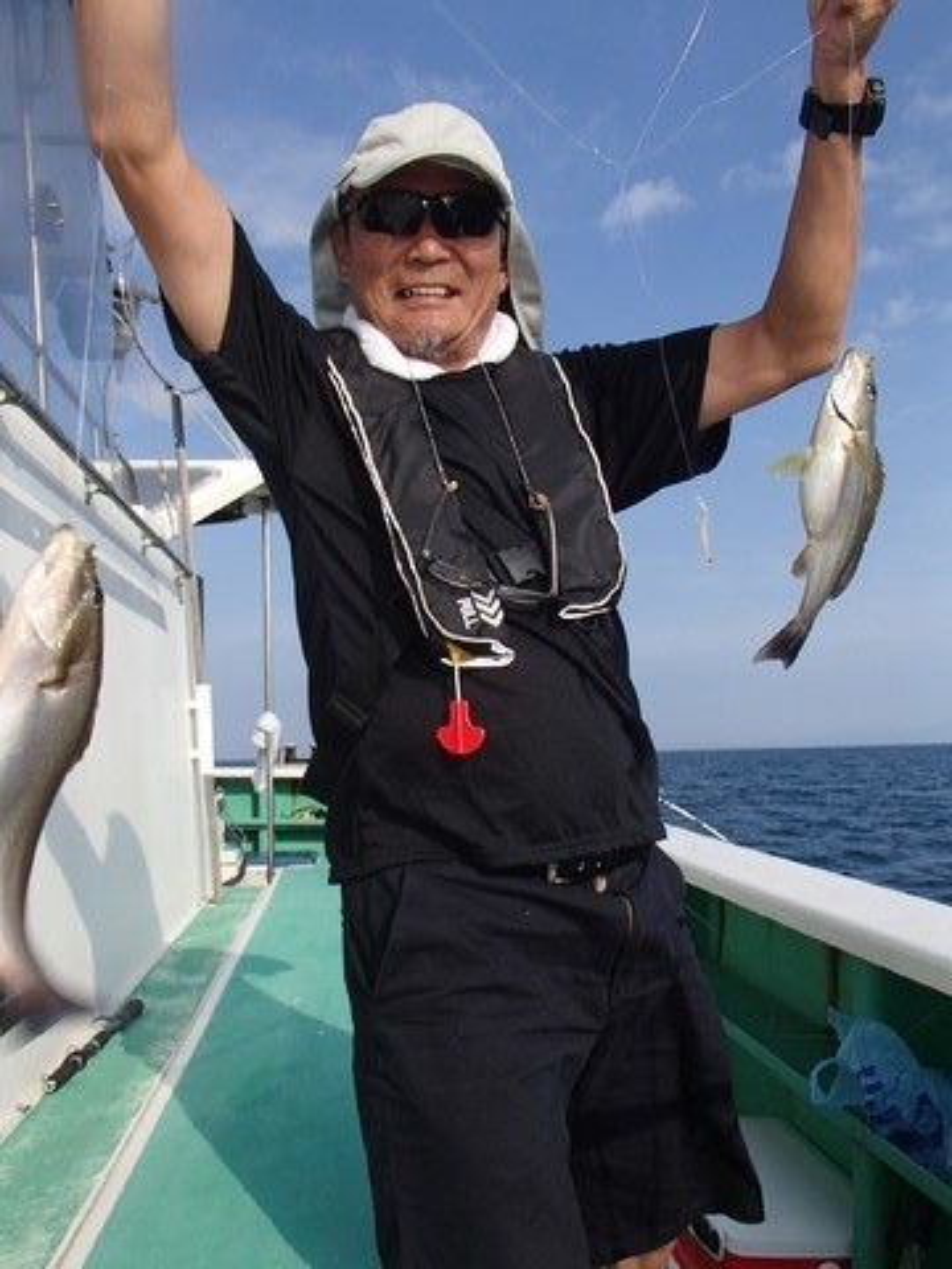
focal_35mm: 28
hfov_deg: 49.7
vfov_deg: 63.4
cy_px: 634
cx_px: 476
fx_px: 1027
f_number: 11
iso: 100
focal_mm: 5
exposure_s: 1/125
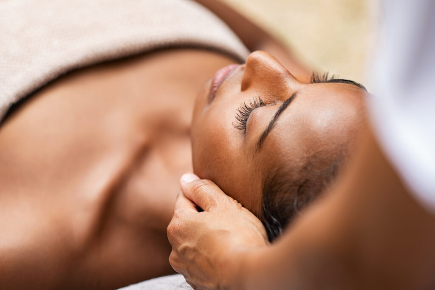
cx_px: 218
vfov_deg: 10.9
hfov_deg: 16.3
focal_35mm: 126
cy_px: 145
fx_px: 1522
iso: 50
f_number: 2.8
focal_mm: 105
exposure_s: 1/500
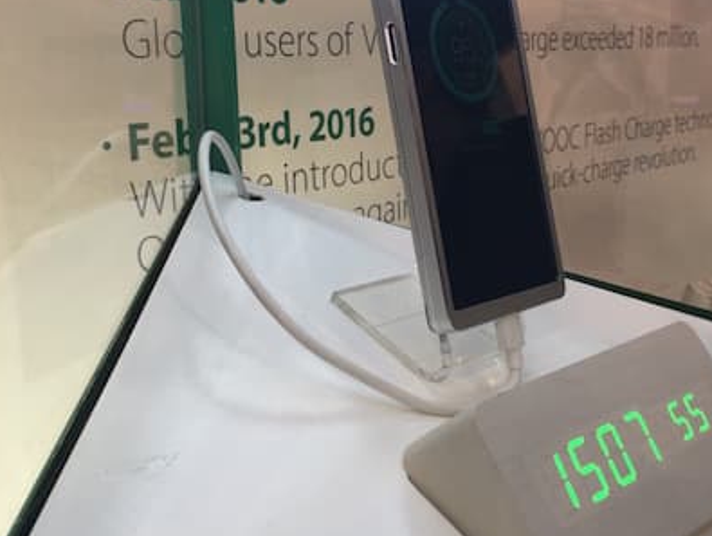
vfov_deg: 32.9
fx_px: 906
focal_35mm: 44
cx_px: 375
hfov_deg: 42.9
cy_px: 240
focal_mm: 4.15
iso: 25
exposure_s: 1/50
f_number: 2.2
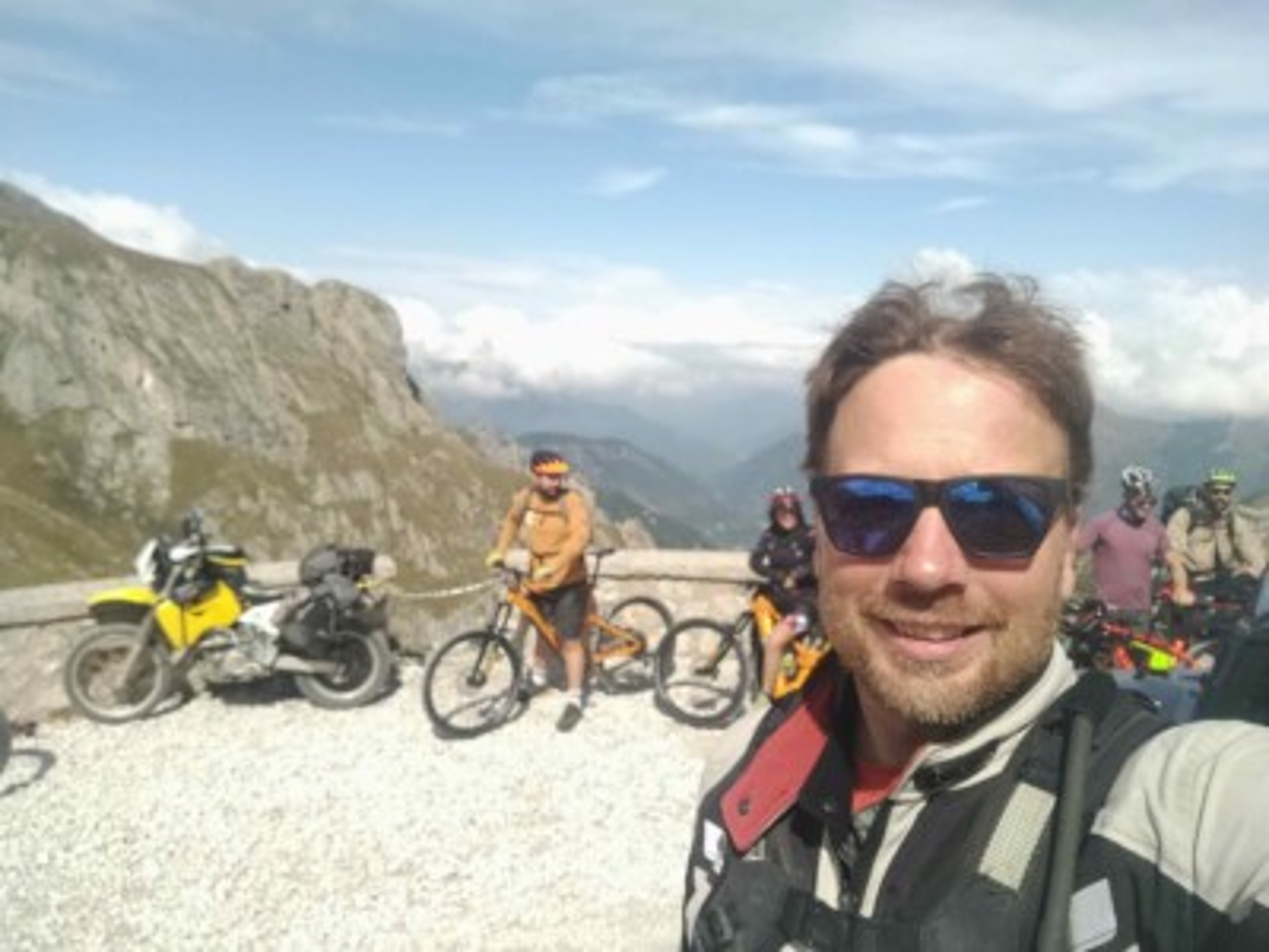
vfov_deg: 66.0
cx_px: 634
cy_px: 476
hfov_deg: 81.7
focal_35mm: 20
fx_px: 733
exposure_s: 1/2408
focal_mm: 3.52
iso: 125
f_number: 2
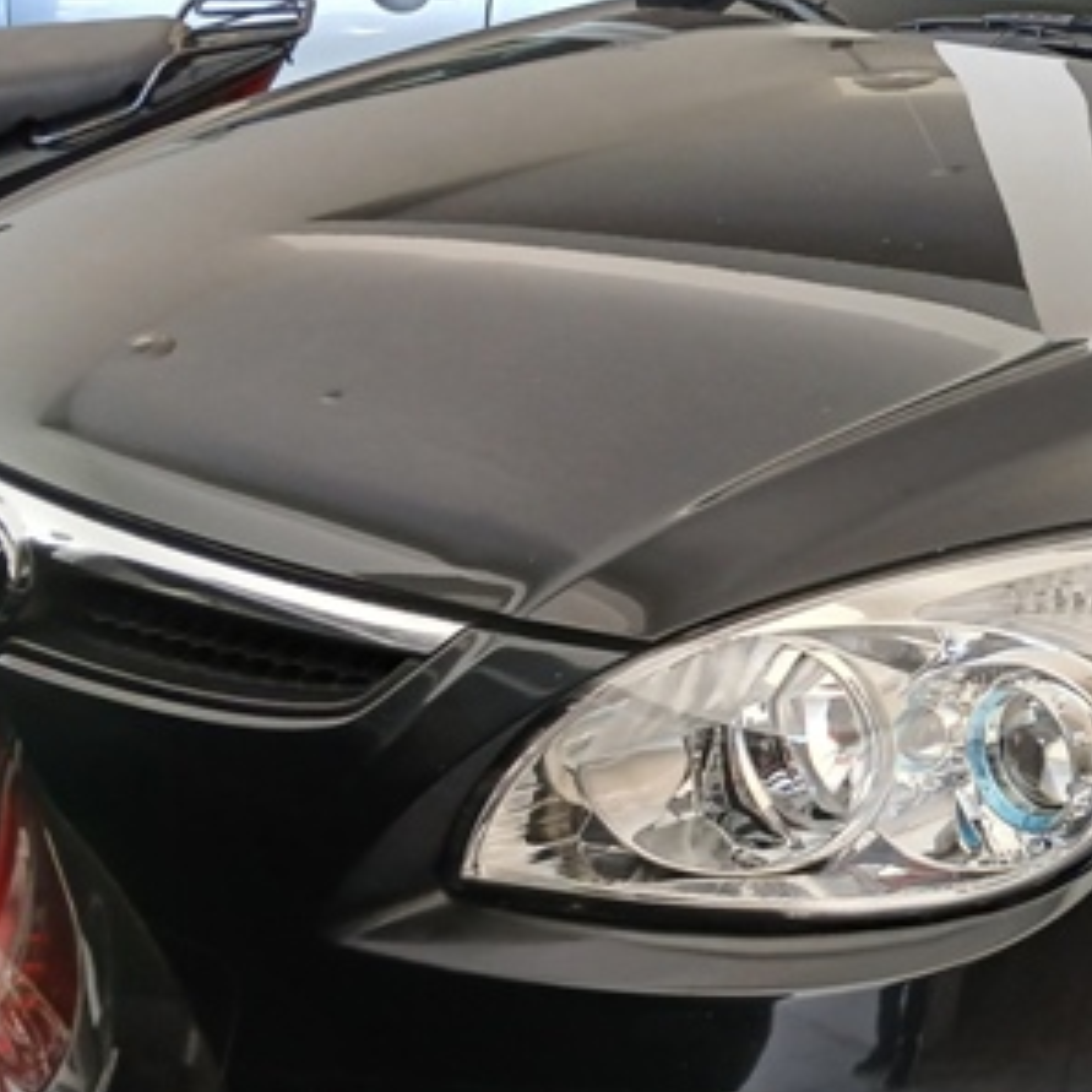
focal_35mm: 62
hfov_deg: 25.4
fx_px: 2213
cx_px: 1246
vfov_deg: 27.7
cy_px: 603
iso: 200
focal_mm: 3.98
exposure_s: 1/33.3
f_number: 1.8
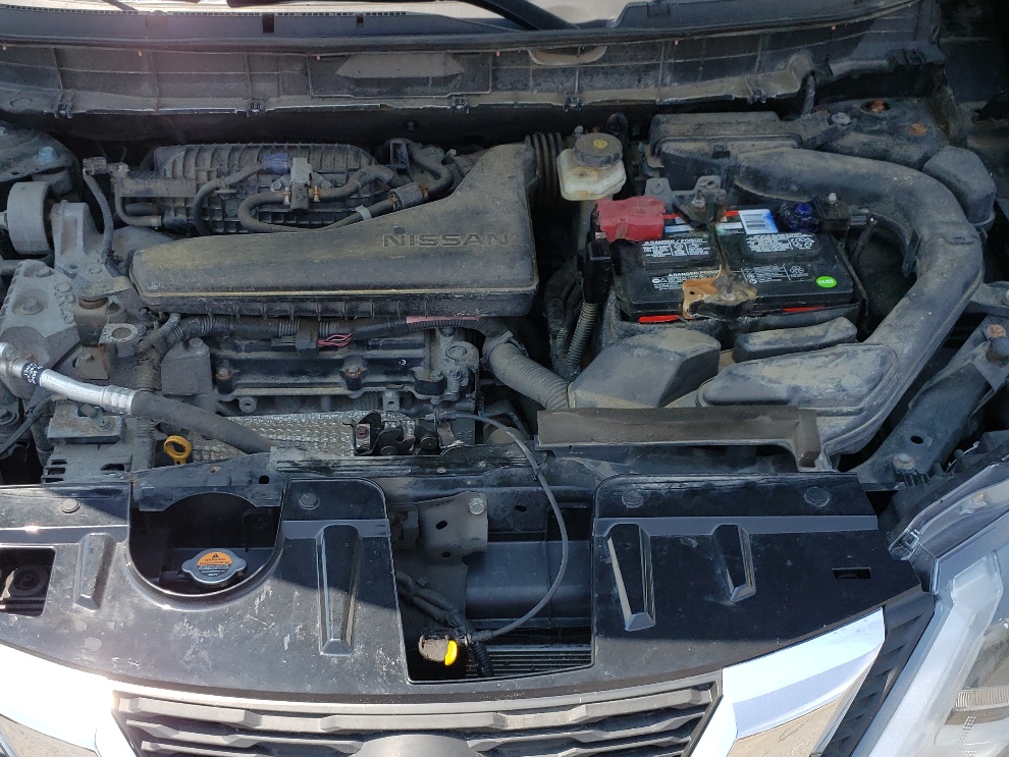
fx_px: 1225
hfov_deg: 44.6
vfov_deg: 34.2
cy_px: 462
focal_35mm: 42
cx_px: 421
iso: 50
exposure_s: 1/1250
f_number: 1.5
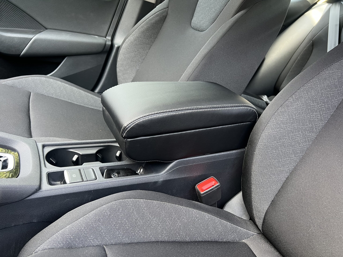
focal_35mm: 26
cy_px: 128
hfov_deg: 67.3
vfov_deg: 53.1
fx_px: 258
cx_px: 172
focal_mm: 5.7
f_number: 1.5
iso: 100
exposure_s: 1/80
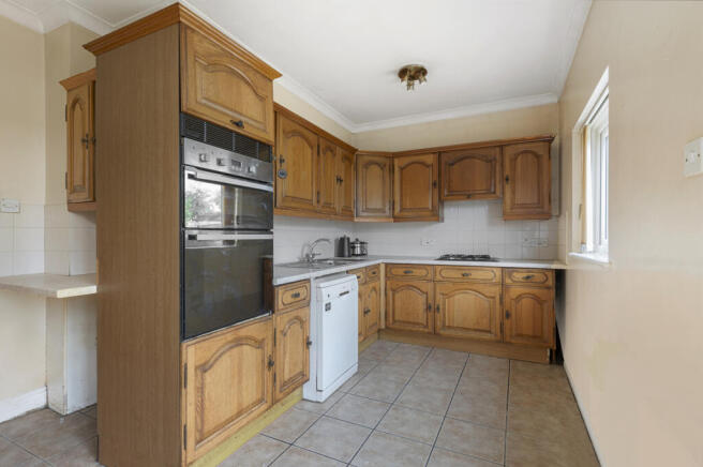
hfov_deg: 95.0
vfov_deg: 71.9
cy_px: 234
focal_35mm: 16
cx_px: 352
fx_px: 322
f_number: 16
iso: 200
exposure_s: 1/4
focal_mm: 16.5
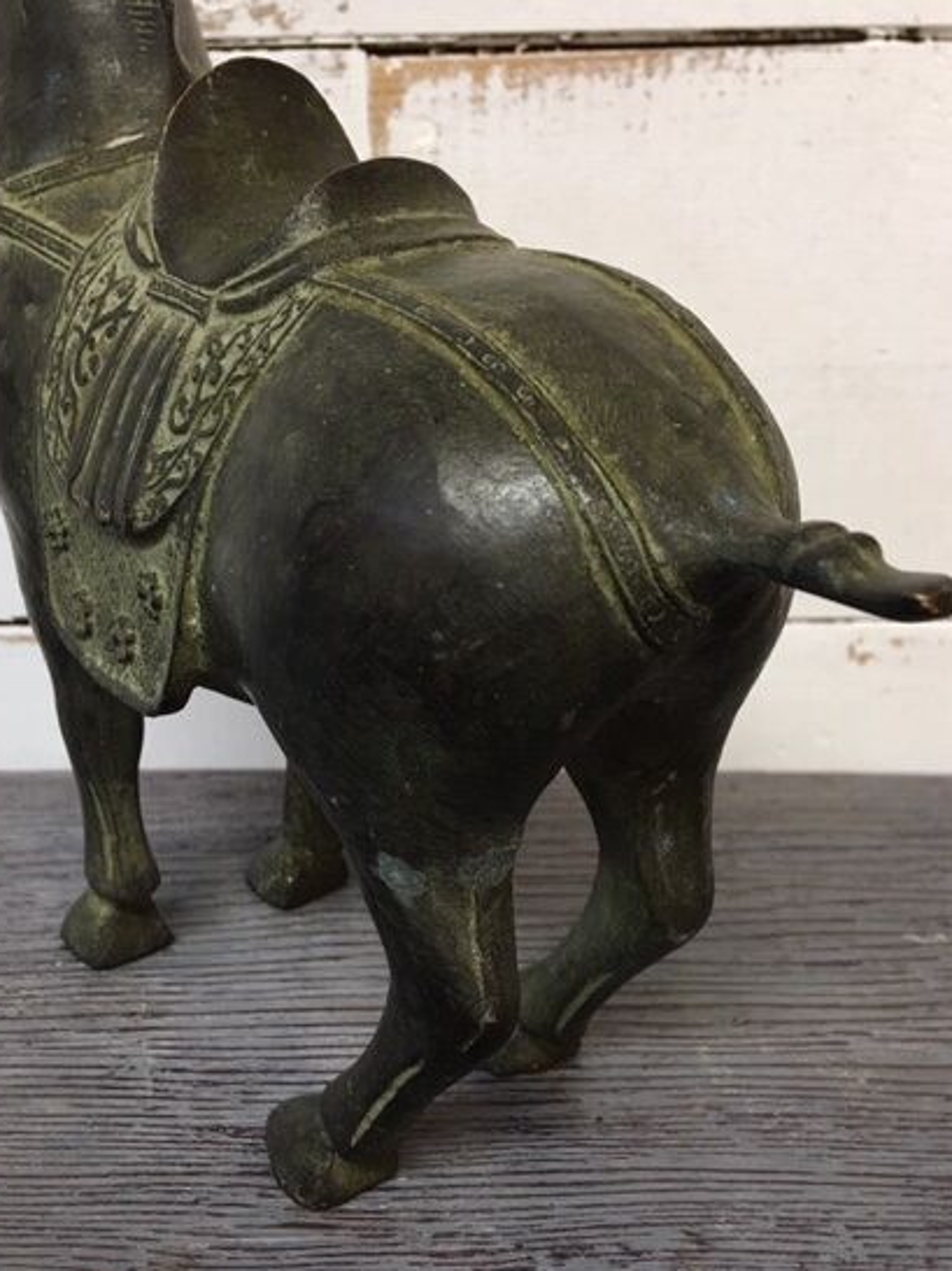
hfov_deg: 41.8
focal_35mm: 34
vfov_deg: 54.0
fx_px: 1248
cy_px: 666
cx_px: 454
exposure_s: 1/17
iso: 50
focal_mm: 4.15
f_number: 2.2
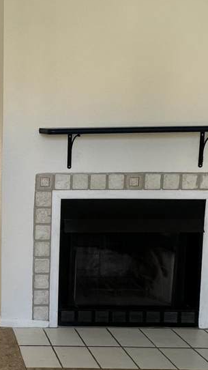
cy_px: 170
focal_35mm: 36
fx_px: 353
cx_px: -64
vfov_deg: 55.2
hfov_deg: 27.3
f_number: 2.2
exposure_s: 1/99
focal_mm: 2.22
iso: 100
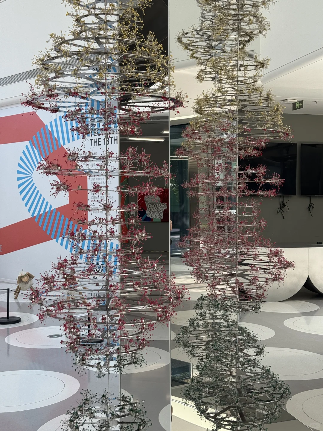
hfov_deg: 30.3
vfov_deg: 39.7
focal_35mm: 48
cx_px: 162
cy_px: 216
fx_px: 597
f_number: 1.78
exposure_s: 1/267
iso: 64
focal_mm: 6.76
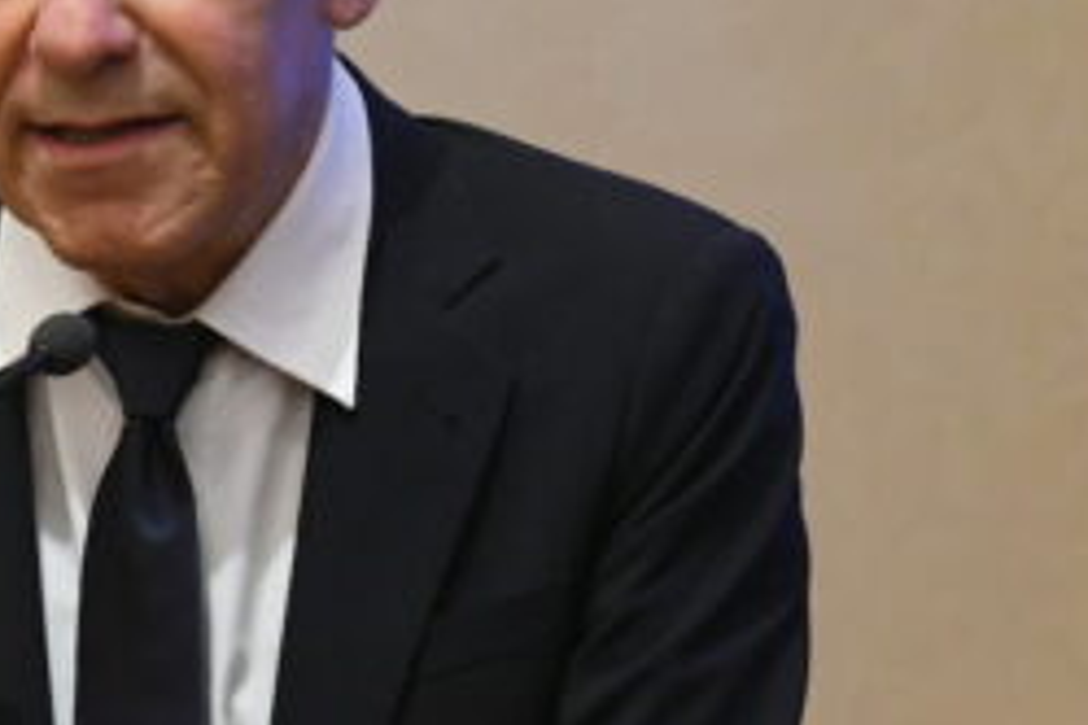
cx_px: -507
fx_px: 18904
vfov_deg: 2.2
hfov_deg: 3.3
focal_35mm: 626
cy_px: 520
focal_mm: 135
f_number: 5.6
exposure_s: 1/160
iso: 3200
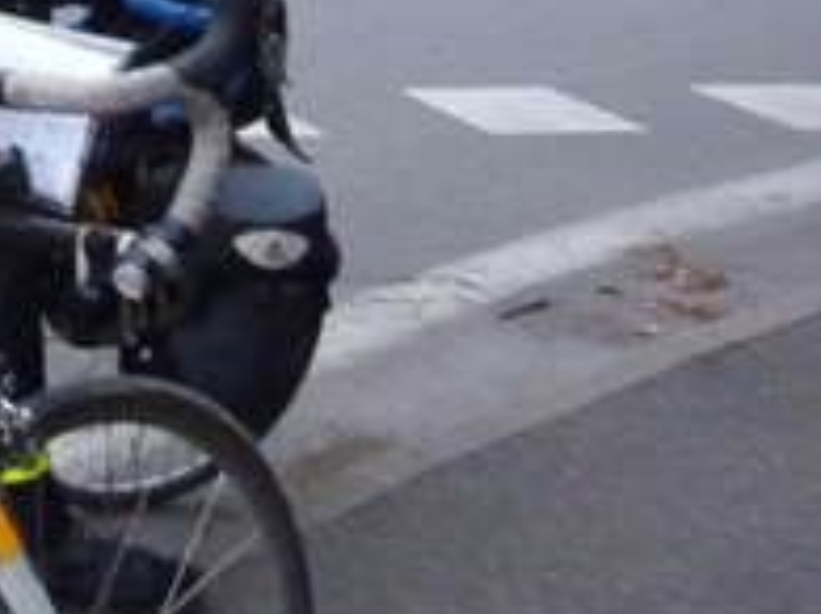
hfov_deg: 21.1
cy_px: 38
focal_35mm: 77
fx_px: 1825
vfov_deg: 18.7
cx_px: -438
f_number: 3.3
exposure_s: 1/15
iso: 800
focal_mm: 4.1
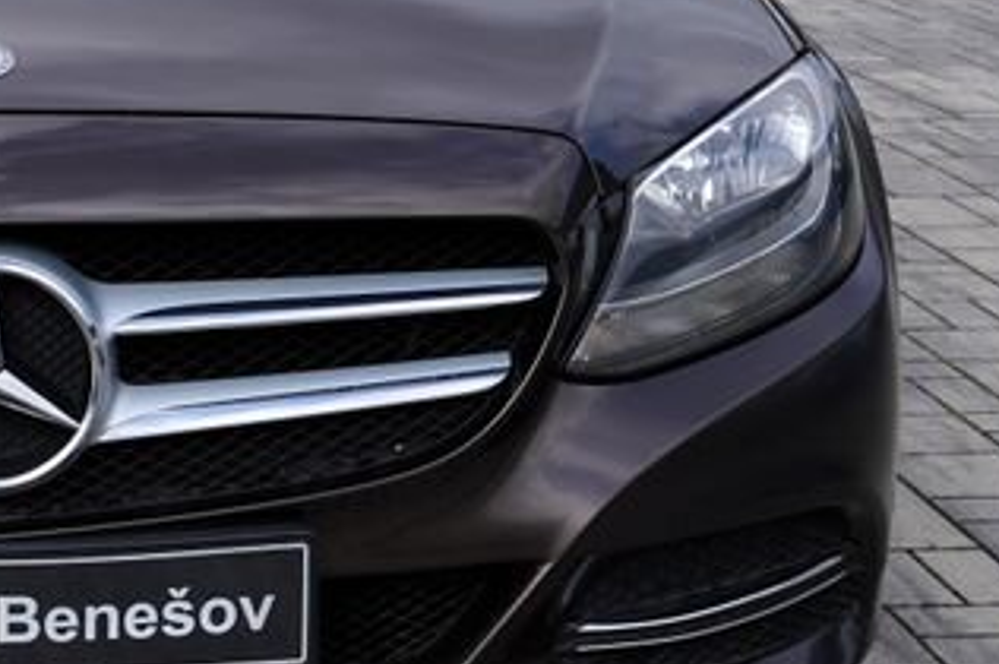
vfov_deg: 14.3
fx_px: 2606
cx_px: -19
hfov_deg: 20.9
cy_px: 22
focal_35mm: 94
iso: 100
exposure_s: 1/200
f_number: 8
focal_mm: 29
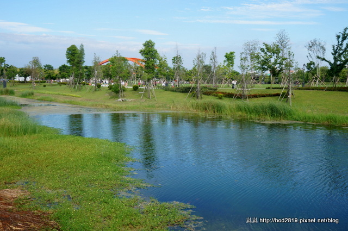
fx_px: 377
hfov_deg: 49.6
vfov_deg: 34.1
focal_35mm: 39
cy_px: 116
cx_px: 174
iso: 200
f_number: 16
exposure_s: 1/80
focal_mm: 26
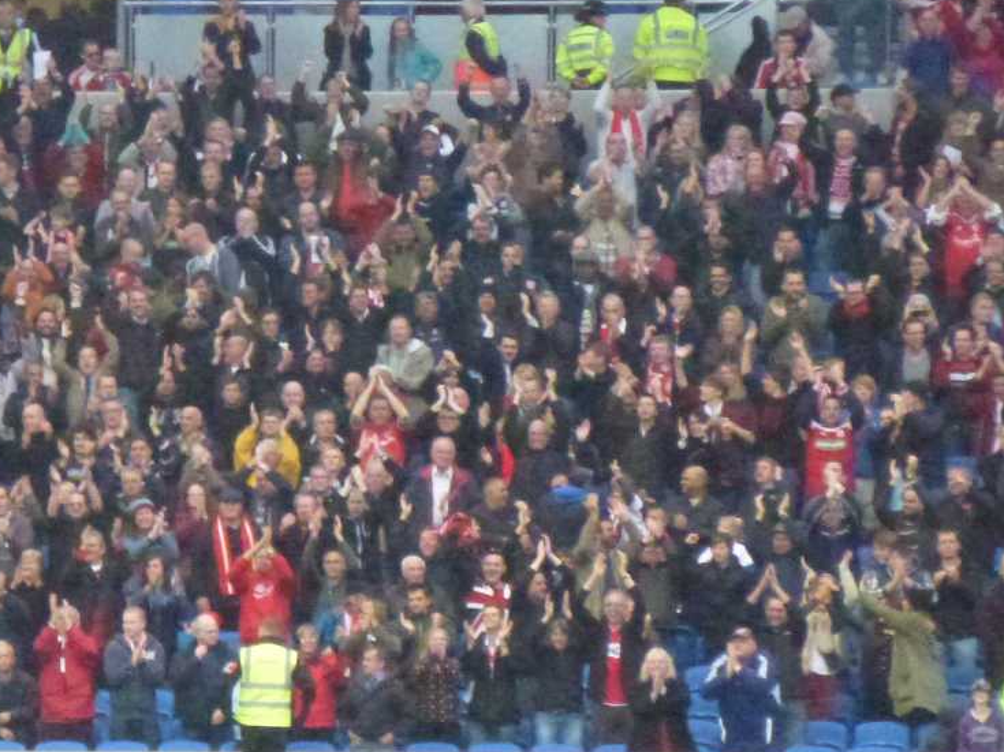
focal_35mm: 579
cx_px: 197
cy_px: 449
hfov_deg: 3.4
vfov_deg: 2.6
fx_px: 16791
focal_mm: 47.7
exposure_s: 1/200
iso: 1600
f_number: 5.6
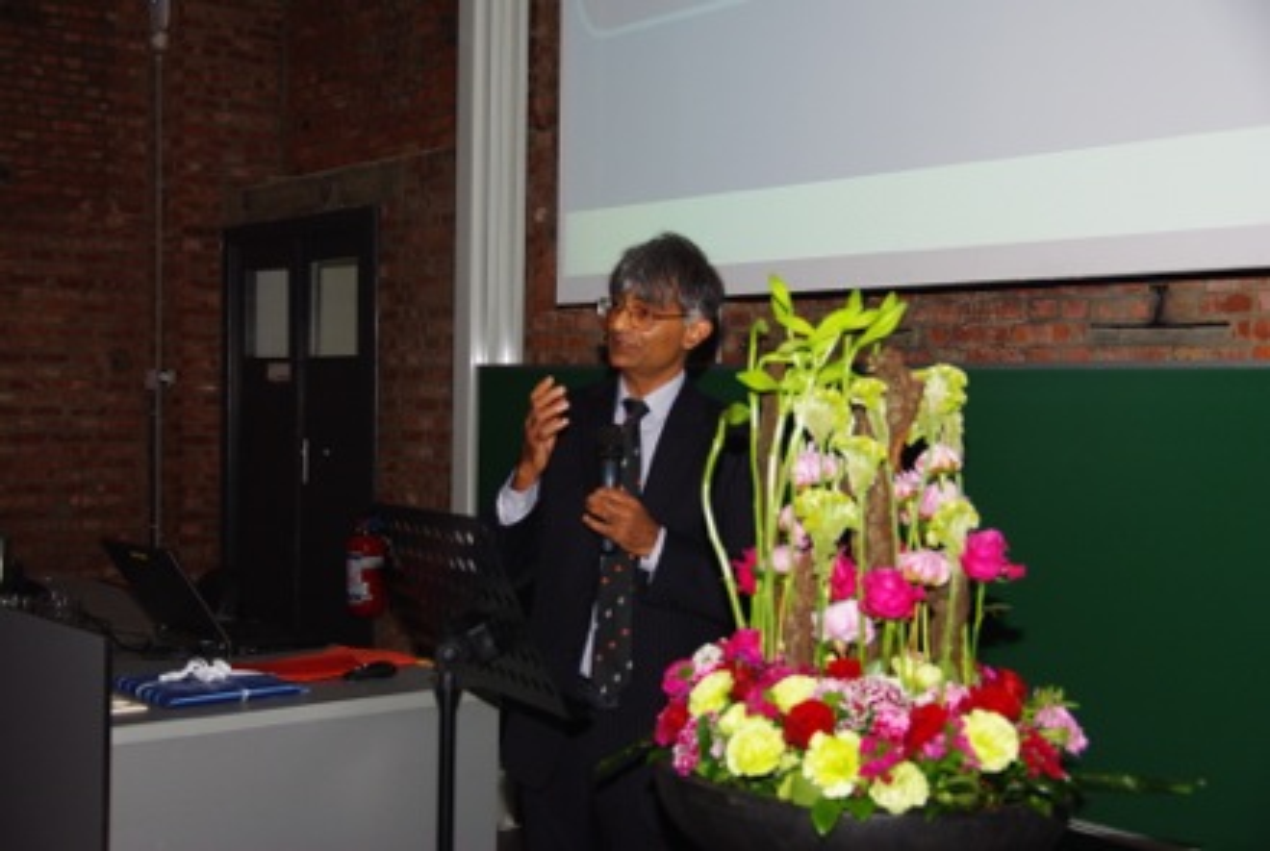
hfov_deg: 42.7
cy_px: 426
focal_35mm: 46
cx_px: 635
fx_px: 1625
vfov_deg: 29.4
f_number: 4
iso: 400
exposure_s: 1/45
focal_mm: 31
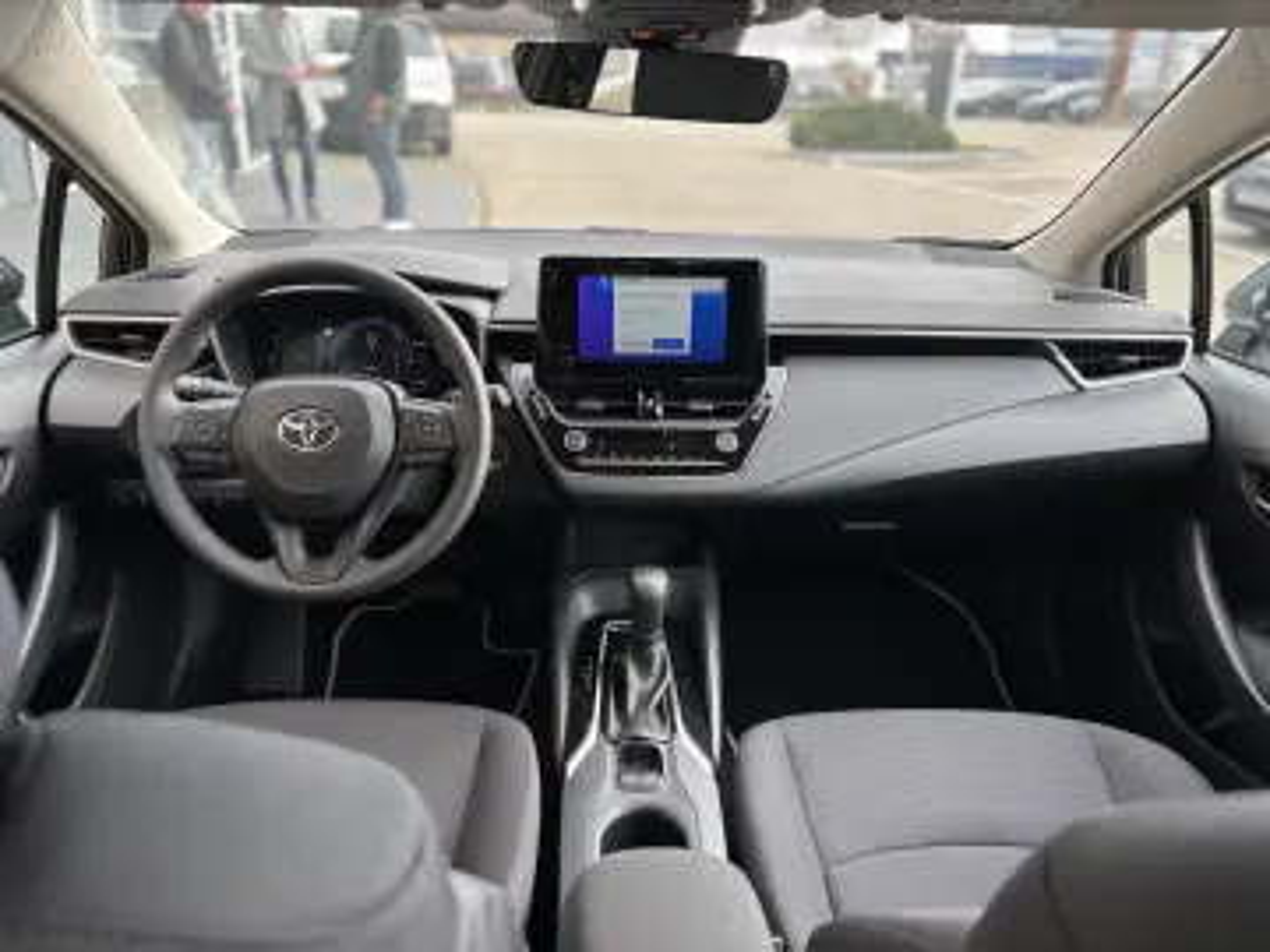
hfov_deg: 67.3
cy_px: 476
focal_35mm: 26
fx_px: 954
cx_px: 635
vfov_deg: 53.1
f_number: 1.6
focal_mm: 5.96
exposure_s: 1/188
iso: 40
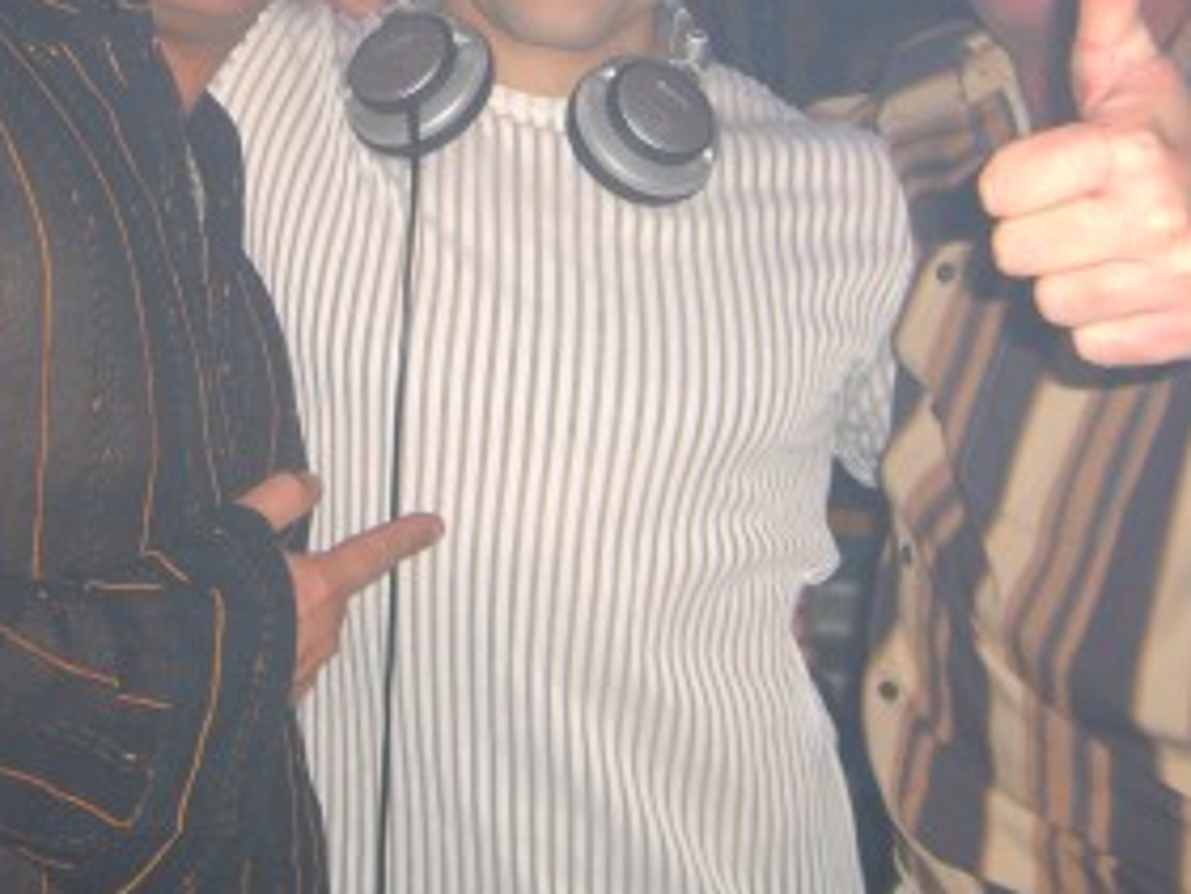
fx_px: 2788
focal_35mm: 81
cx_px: 449
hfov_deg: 24.1
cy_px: 47
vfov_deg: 17.9
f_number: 2.8
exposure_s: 1/60
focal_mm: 7.9
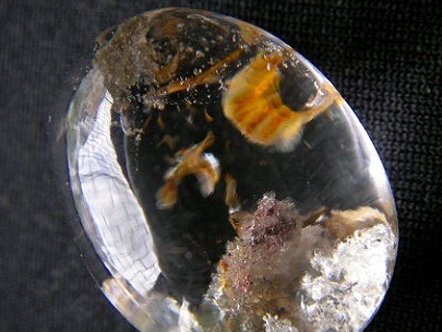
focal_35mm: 45
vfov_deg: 32.2
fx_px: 575
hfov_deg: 42.0
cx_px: 239
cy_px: 187
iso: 72
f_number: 3.3
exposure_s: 1/50
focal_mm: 6.3
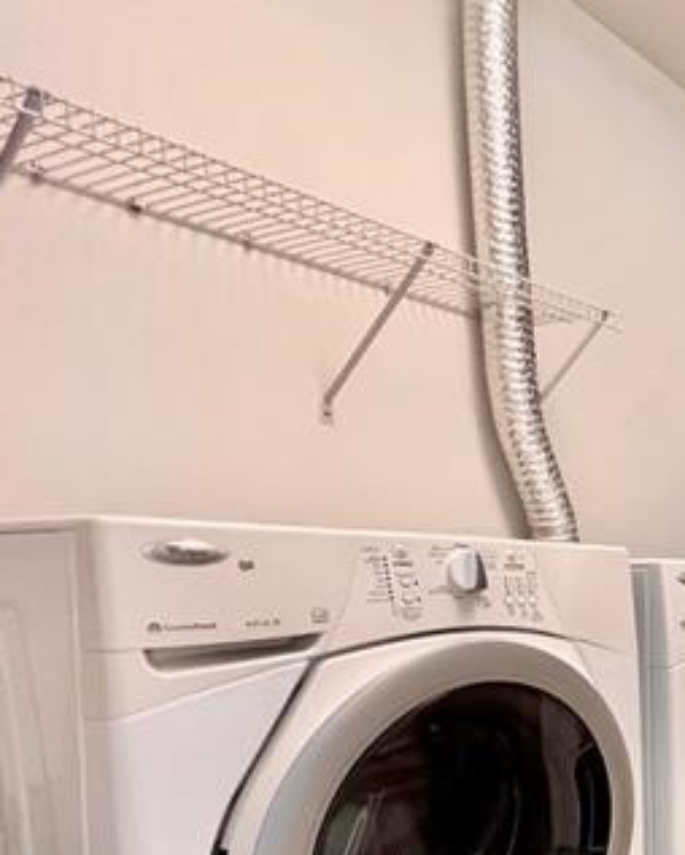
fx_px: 810
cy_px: 618
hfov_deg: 29.3
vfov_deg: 53.6
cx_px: 1014
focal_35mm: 32
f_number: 1.8
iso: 200
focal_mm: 1.57
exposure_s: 1/60
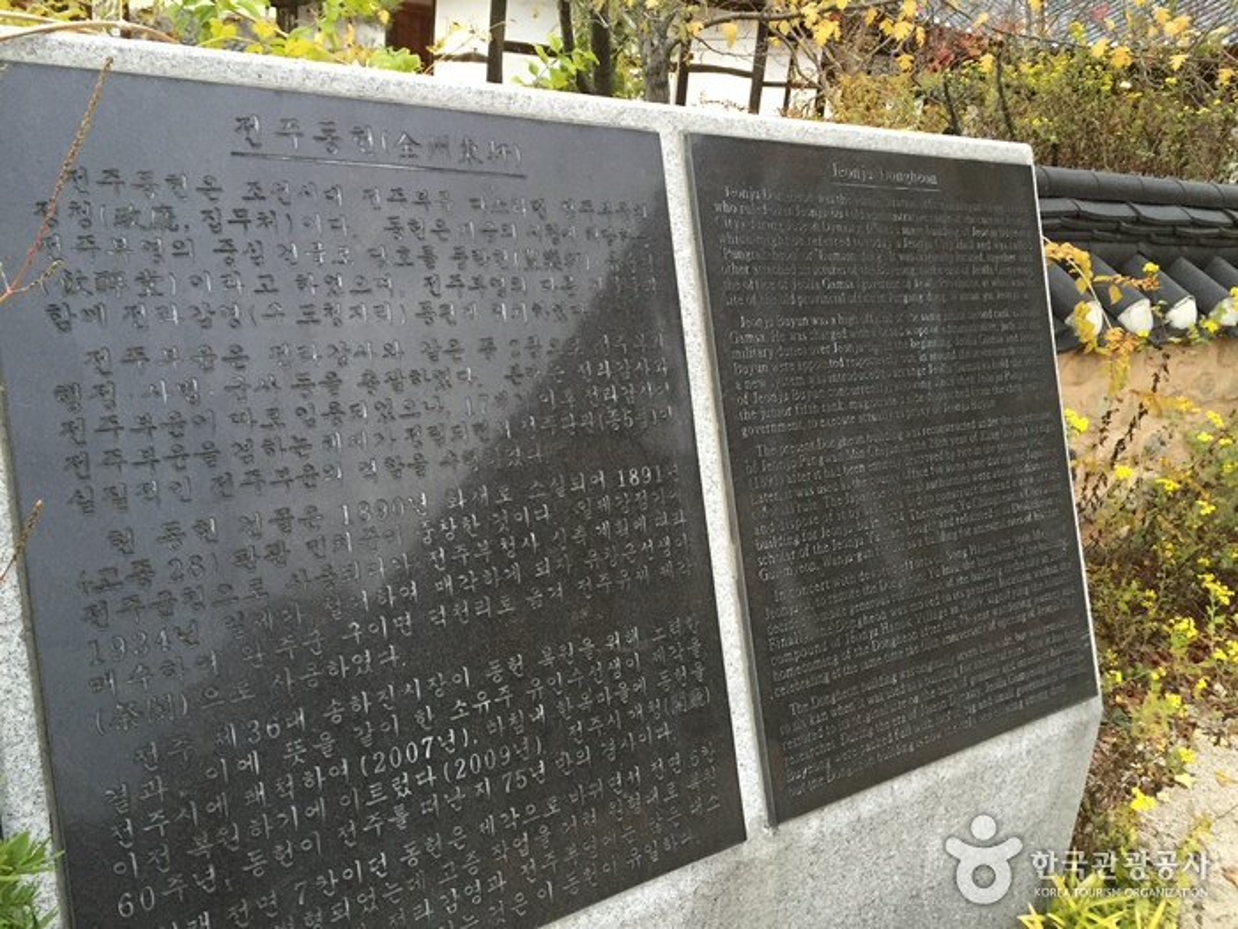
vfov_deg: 48.2
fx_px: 1037
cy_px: 464
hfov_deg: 61.7
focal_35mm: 29
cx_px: 619
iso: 160
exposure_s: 1/30
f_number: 2.2
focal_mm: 4.15
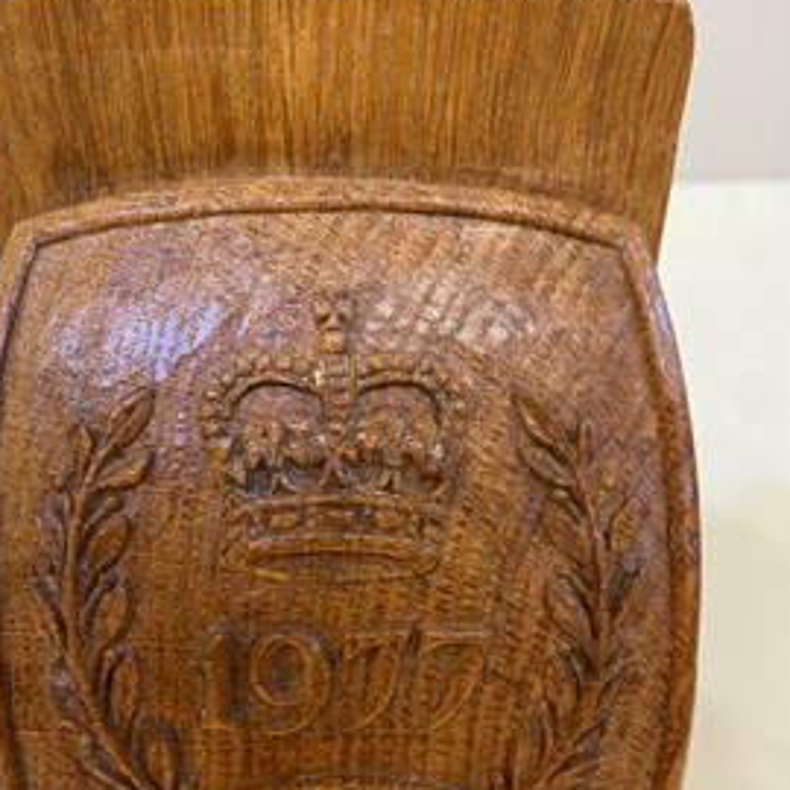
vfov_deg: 47.8
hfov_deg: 48.4
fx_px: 878
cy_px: 518
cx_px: 360
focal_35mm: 34
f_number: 1.8
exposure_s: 1/50
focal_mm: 4.25
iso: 200
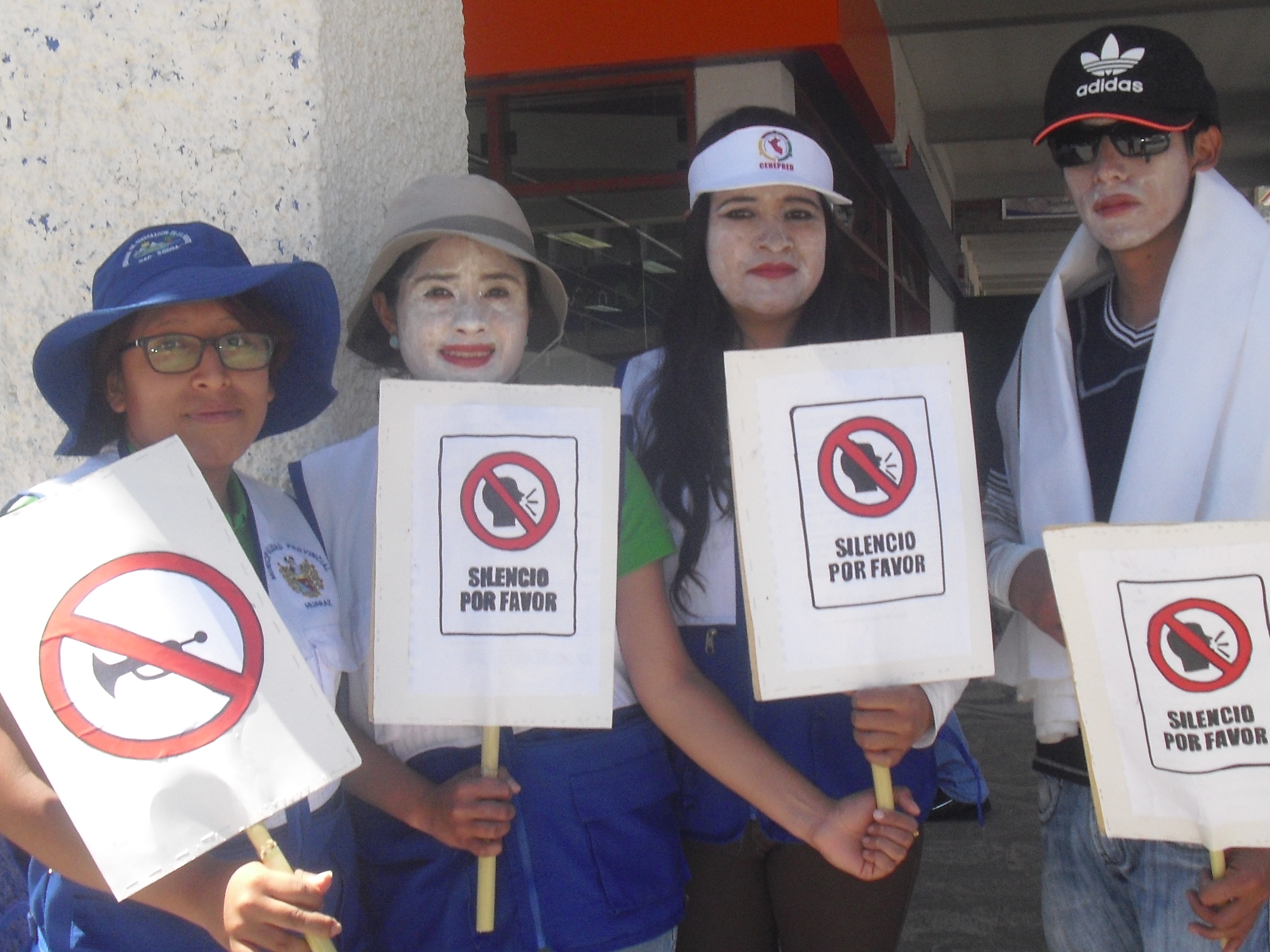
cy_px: 480
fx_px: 1688
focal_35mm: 46
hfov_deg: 41.2
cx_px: 652
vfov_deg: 31.5
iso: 200
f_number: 7.8
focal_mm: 6.3
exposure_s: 1/125
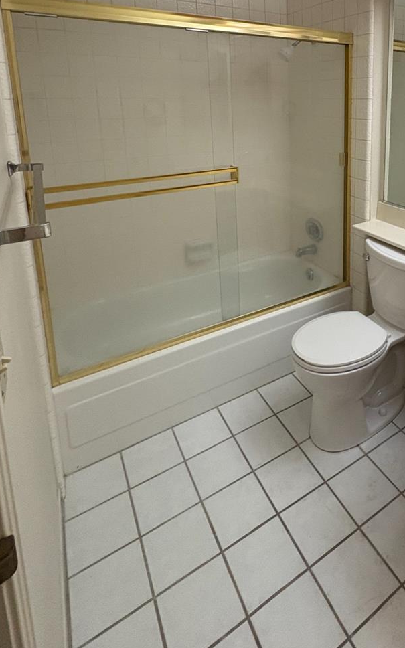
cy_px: 168
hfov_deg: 49.3
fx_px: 406
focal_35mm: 23
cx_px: 336
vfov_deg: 72.2
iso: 250
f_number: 2.2
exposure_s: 1/60
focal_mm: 2.22
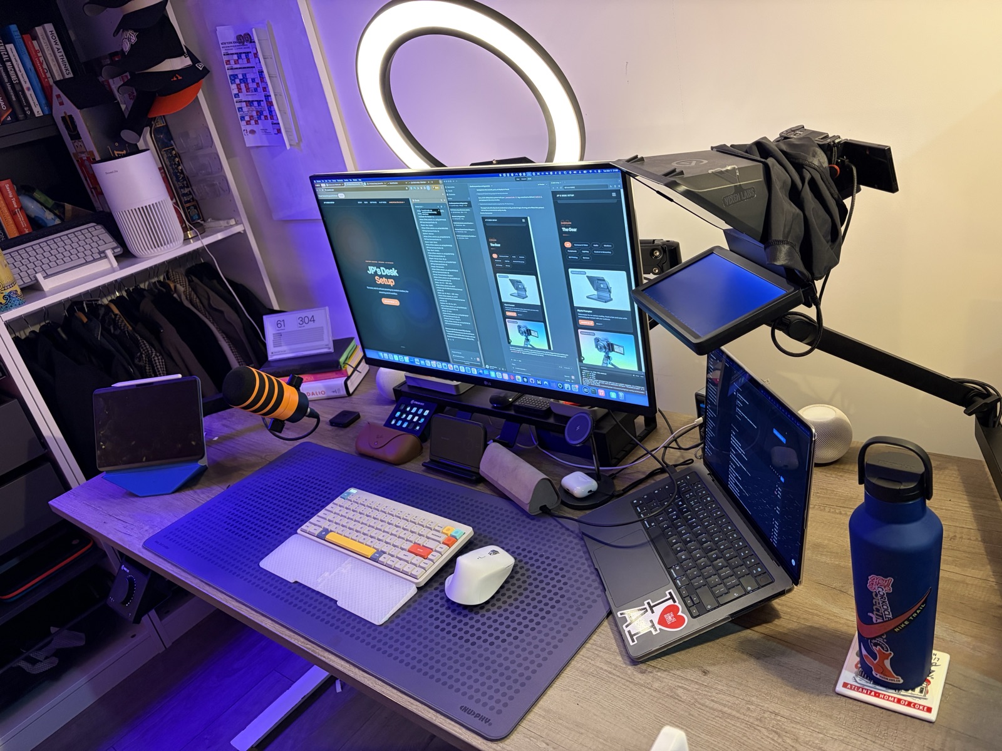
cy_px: 376
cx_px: 501
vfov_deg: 53.1
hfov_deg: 67.3
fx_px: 753
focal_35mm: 26
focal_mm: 5.96
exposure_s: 1/50
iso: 250
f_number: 1.6
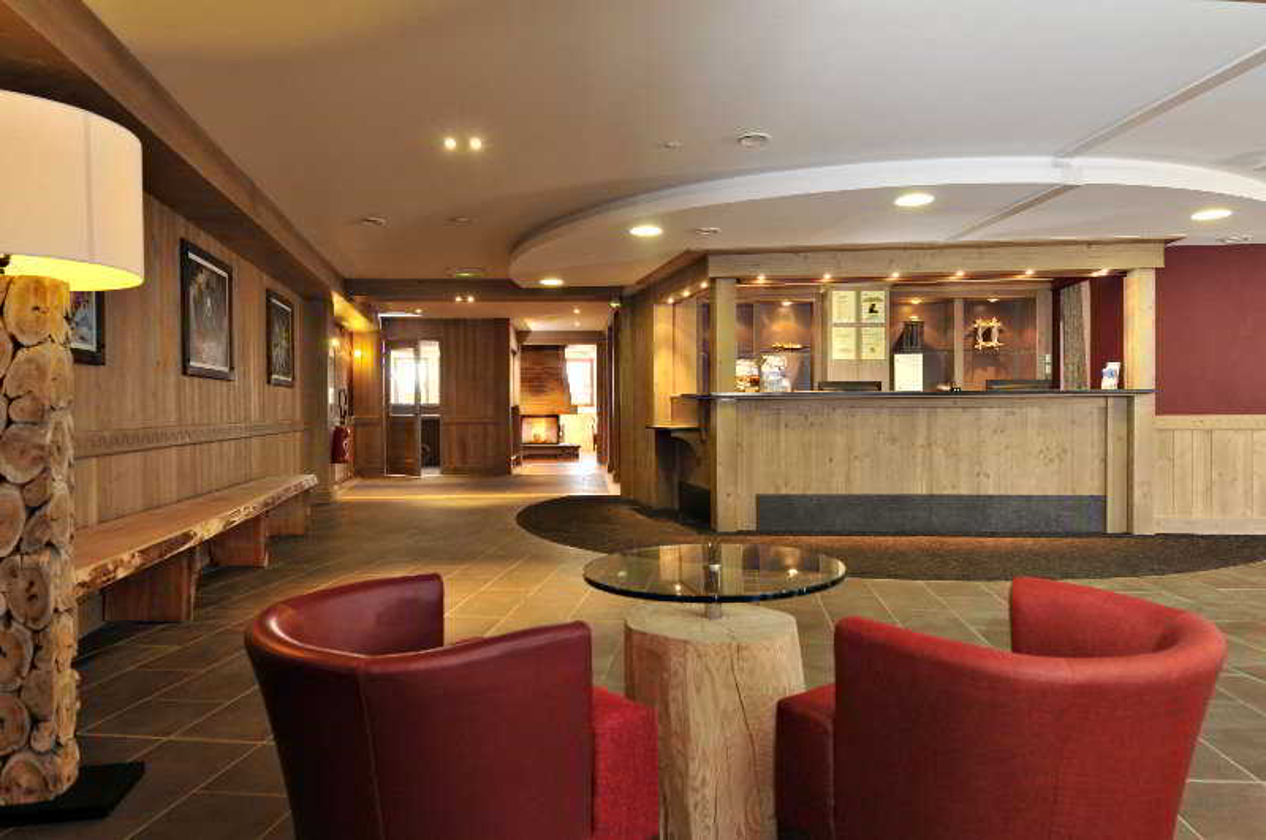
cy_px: 420
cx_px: 633
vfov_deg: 56.0
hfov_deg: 77.4
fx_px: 790
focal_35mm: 22
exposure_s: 1/10
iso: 200
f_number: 5.6
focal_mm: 15
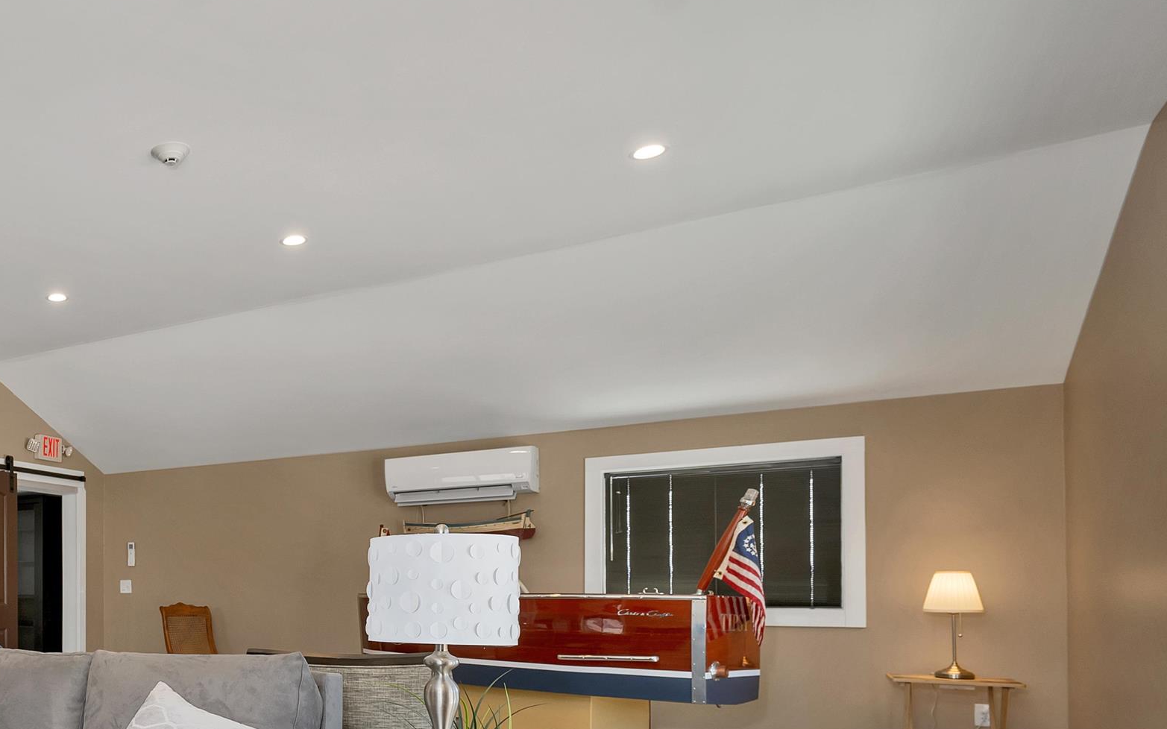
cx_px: 51
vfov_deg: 40.3
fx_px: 954
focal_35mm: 30
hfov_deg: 52.5
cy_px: 573
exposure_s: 1/30
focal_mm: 15
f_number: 8
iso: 400
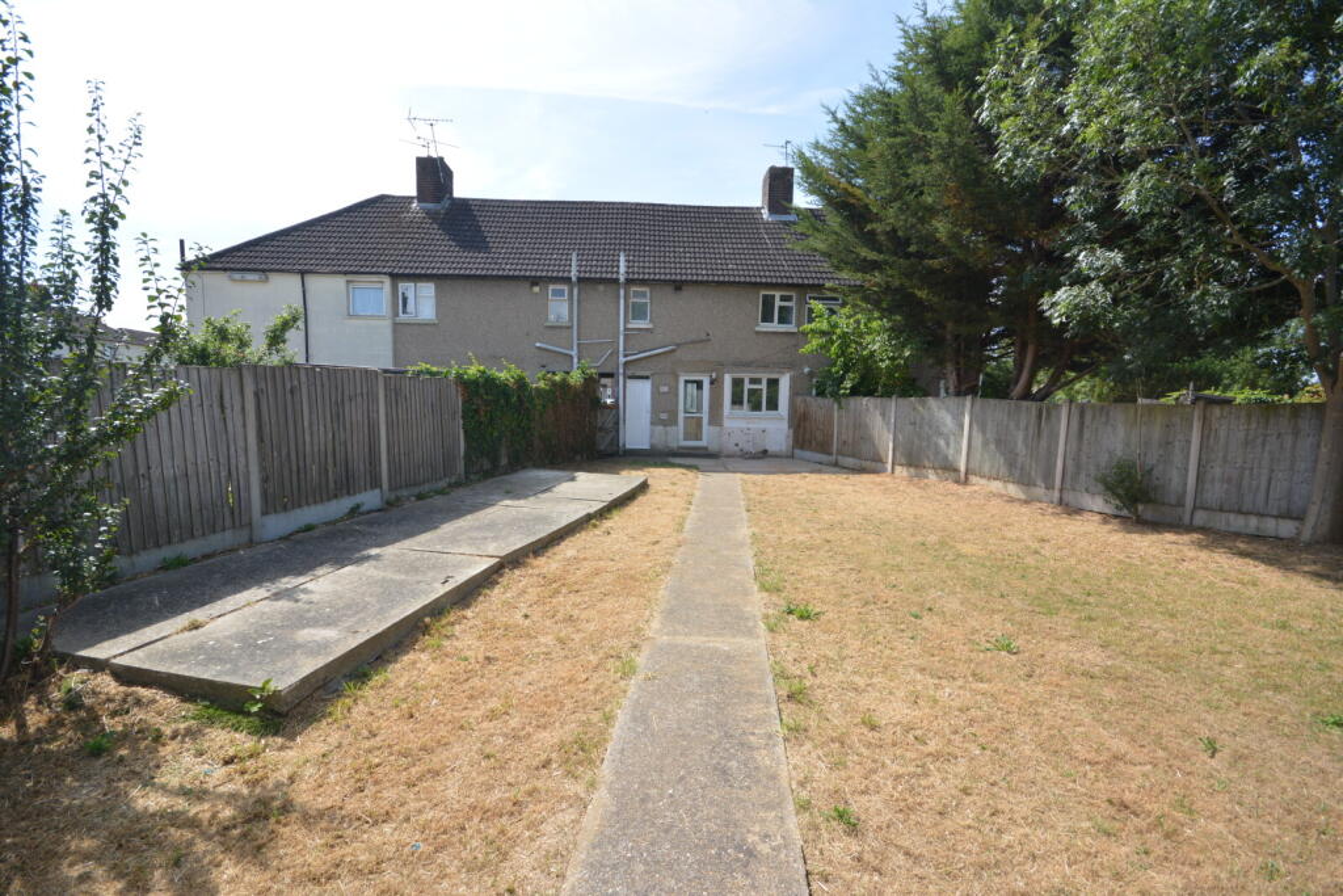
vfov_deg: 77.3
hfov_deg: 100.4
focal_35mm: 15
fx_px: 560
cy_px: 448
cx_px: 672
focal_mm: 10
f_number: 8
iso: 200
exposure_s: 1/250
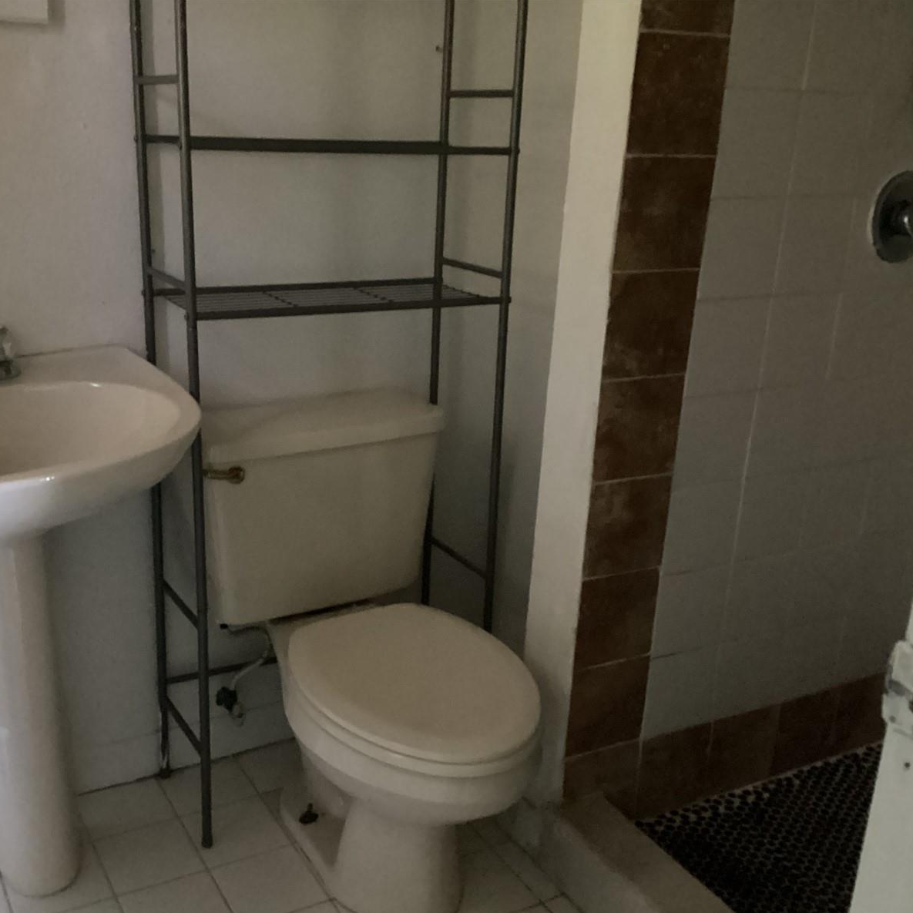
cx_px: 388
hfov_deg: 44.8
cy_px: 460
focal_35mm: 37
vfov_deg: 44.9
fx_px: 1104
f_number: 2.4
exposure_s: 1/15
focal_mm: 3.3
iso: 800
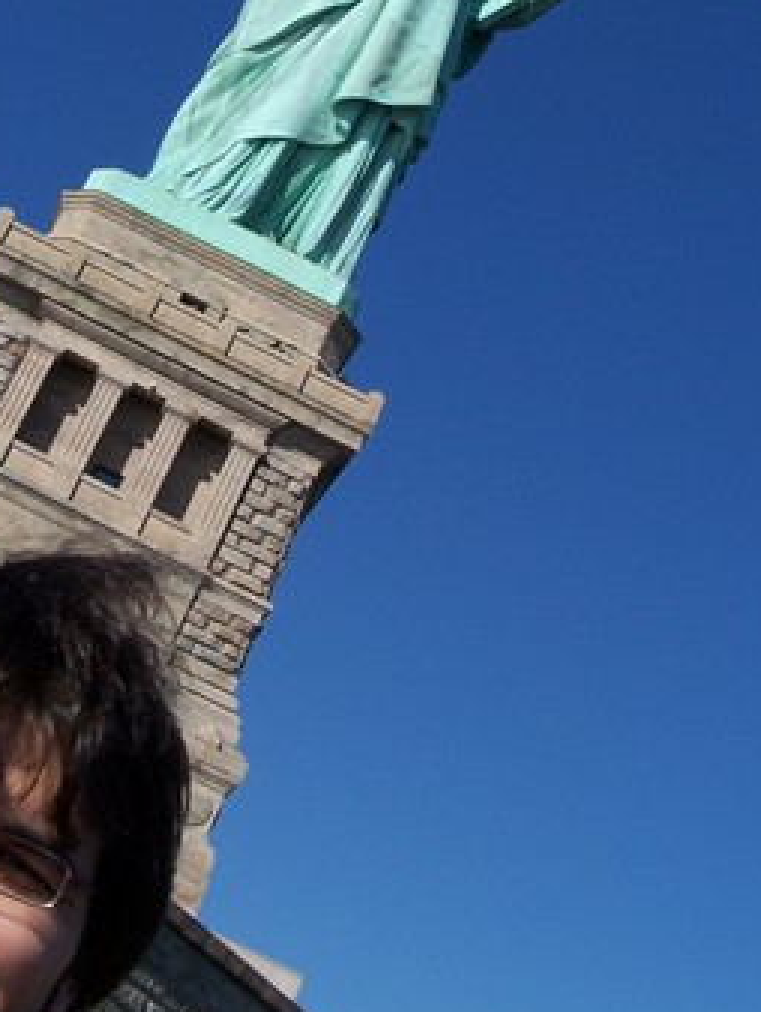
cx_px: 252
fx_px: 2079
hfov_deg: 20.7
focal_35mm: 71
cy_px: 296
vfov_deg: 27.1
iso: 80
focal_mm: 6.7
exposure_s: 1/640
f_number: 5.6
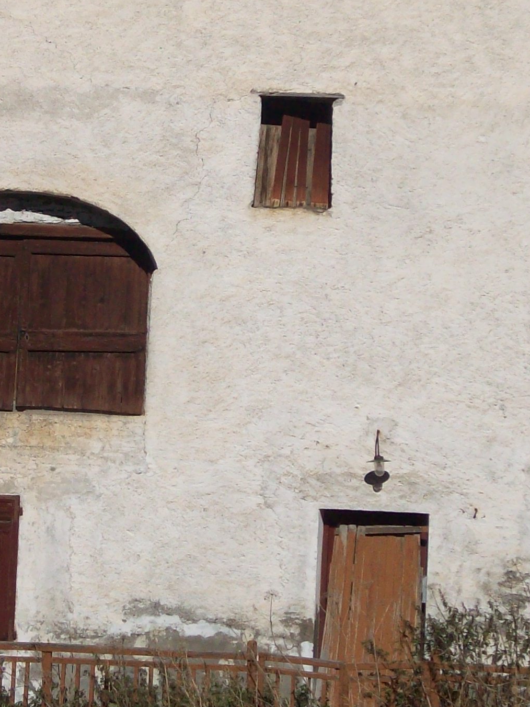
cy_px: 168
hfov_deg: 7.1
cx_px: 188
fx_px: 4246
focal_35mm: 208
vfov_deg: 9.5
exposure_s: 1/537
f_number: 9.5
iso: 80
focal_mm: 15.3
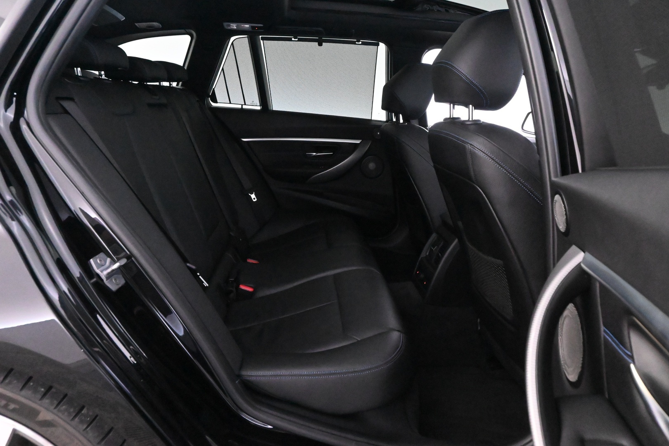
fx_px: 502
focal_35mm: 27
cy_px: 223
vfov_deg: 47.9
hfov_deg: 67.4
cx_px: 334
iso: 14400
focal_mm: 18
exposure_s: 1/30
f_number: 7.1
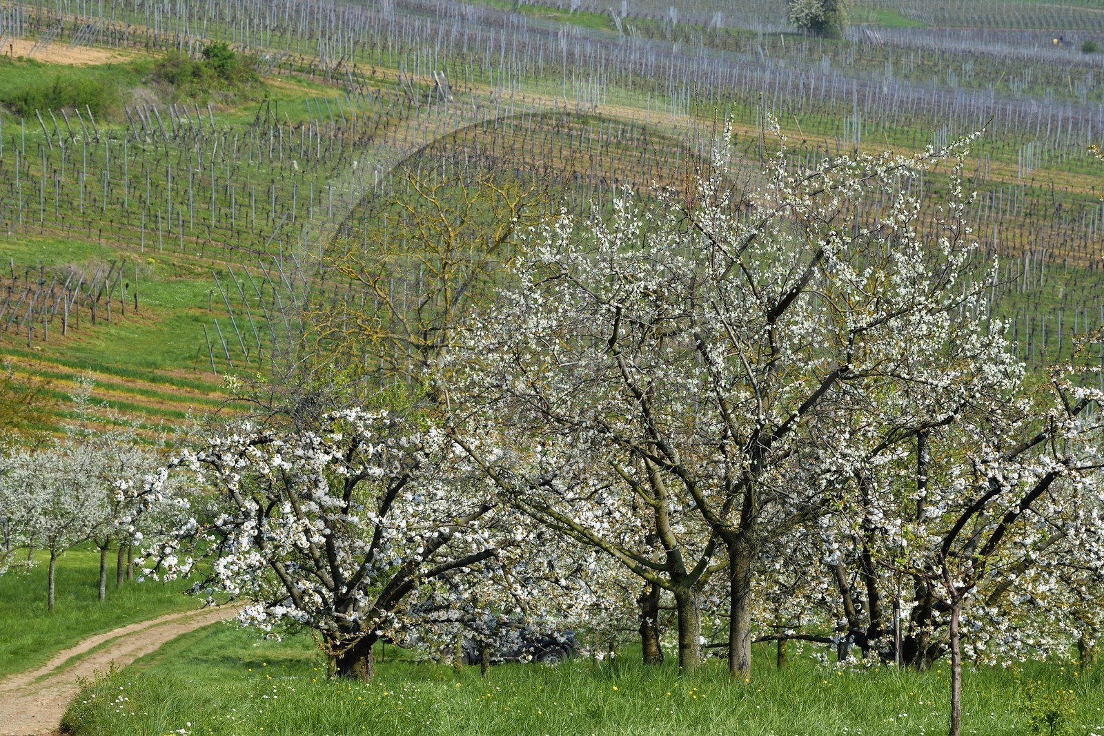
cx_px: 552
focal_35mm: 175
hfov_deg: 11.7
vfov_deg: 7.8
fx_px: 5365
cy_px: 368
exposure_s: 1/125
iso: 200
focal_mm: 175
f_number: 14
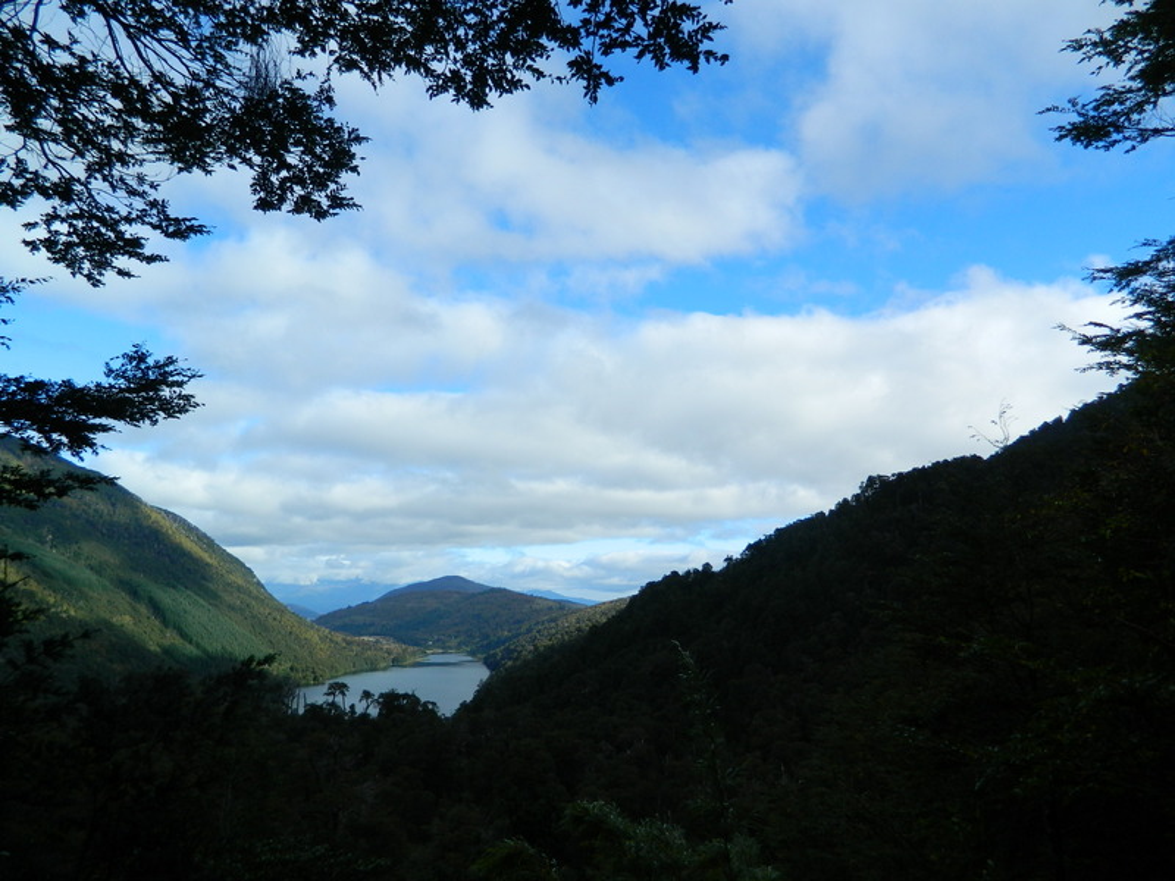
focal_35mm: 25
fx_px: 849
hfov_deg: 69.4
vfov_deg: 54.9
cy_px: 440
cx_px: 588
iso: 80
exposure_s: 1/800
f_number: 3.1
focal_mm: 4.5
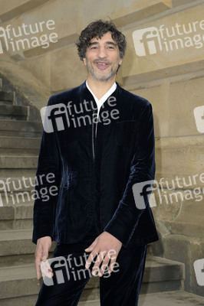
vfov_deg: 30.5
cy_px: 153
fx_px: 562
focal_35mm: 66
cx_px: 102
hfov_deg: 20.6
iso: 400
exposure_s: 1/250
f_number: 6.3
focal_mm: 66
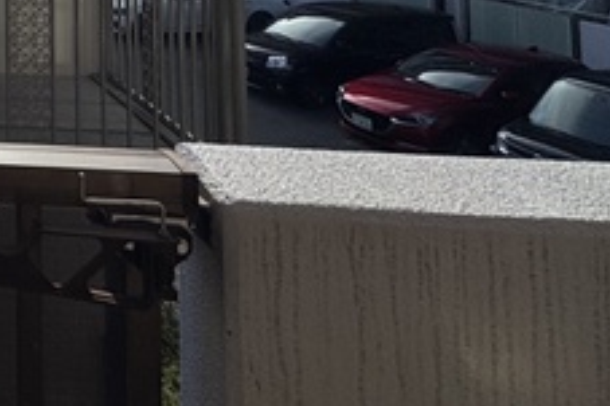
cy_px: -216
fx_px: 762
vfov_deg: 23.4
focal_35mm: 45
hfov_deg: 30.1
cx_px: -255
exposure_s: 1/4926
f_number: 2.2
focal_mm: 2.22
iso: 32
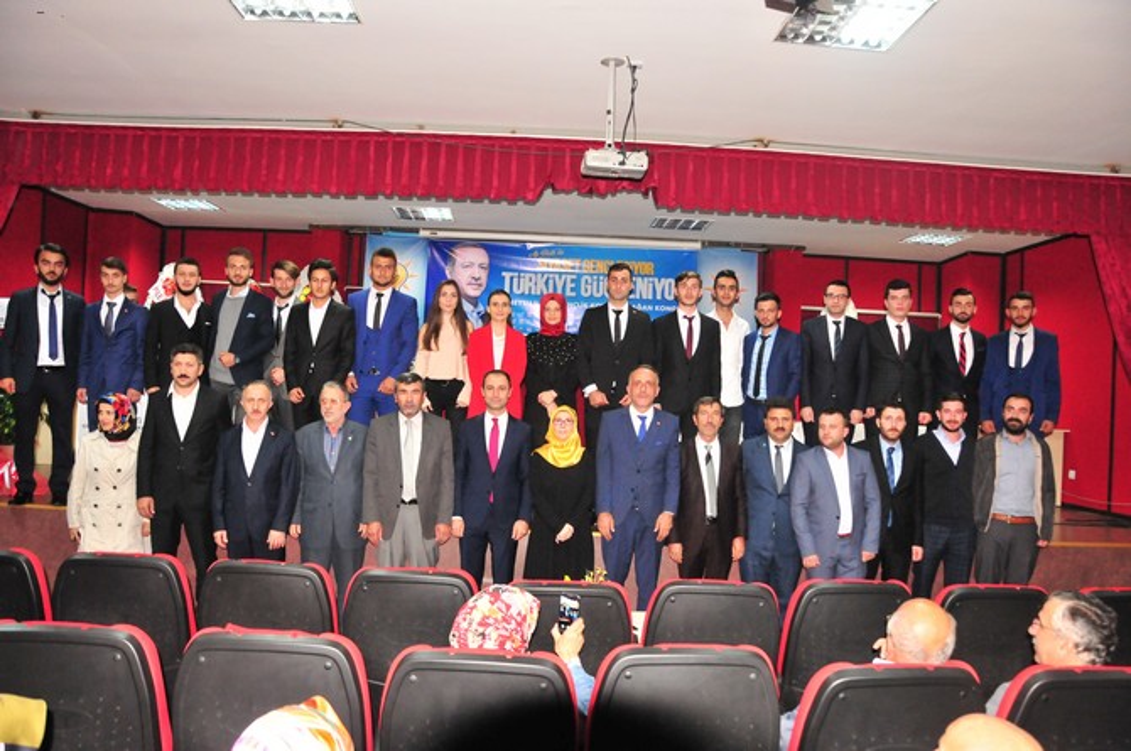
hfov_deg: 67.4
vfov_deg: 47.8
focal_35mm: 27
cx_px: 566
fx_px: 847
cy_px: 376
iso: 1600
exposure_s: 1/60
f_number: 5
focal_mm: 18
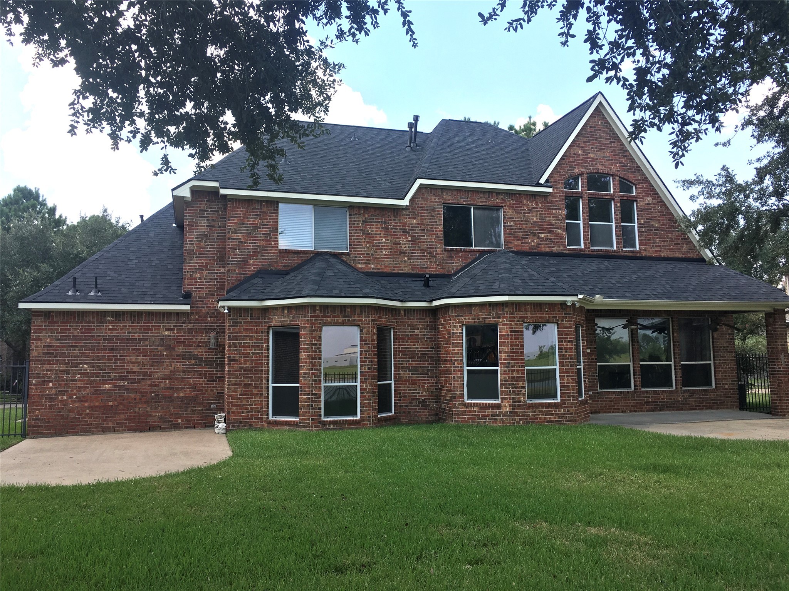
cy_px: 296
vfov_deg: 48.2
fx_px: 661
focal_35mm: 29
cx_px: 394
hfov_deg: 61.7
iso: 25
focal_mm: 4.15
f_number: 2.2
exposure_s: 1/769
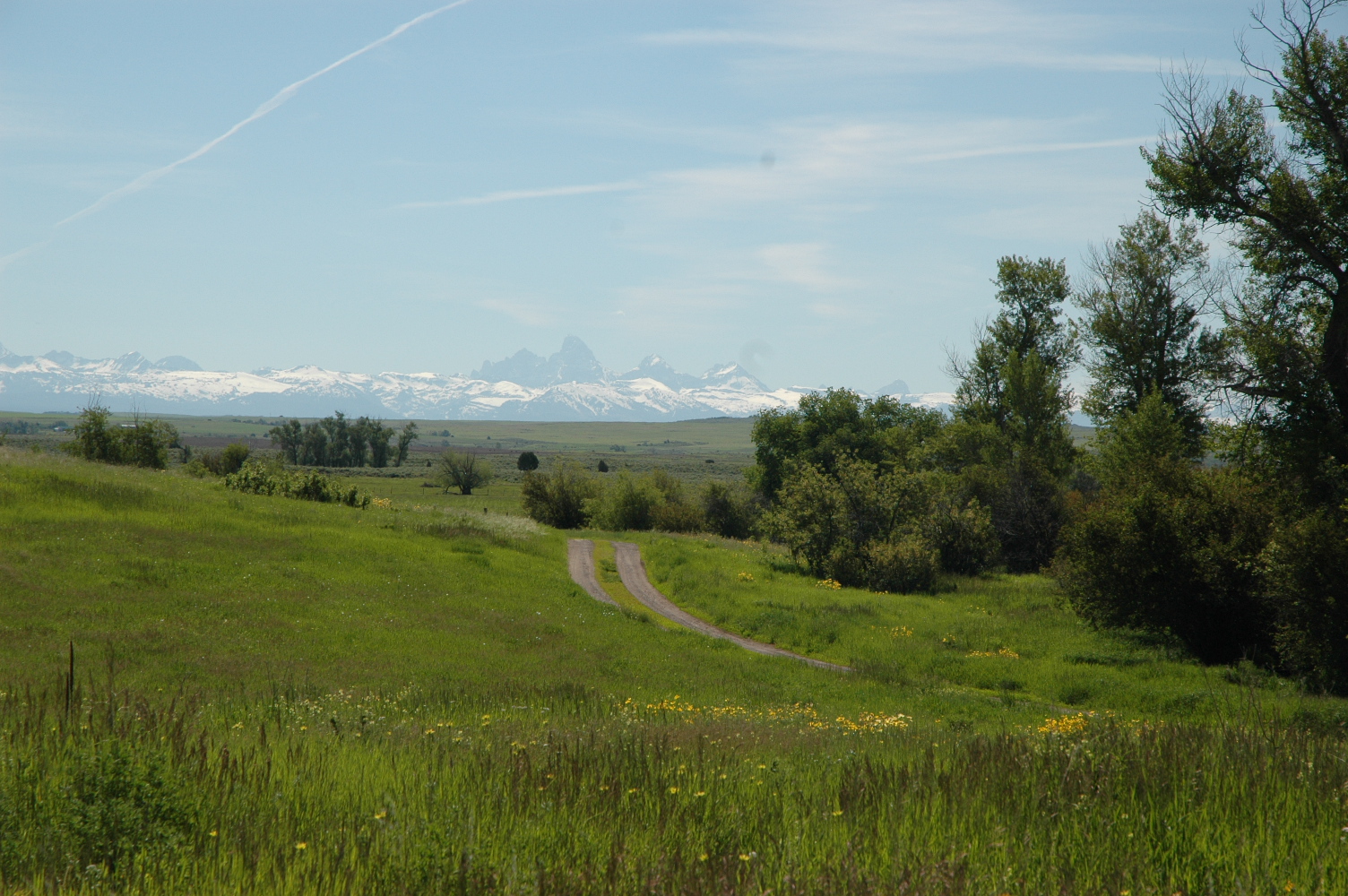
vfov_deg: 13.0
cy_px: 448
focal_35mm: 105
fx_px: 3928
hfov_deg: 19.5
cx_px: 674
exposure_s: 1/250
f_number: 8
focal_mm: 70
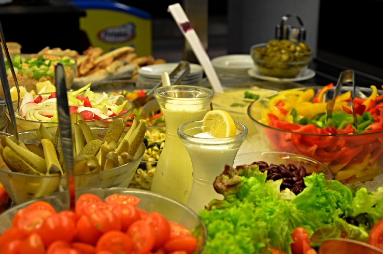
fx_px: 637
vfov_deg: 22.5
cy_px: 127
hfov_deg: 33.5
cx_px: 192
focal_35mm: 60
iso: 720
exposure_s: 1/60
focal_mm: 40
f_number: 5.6
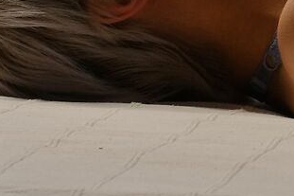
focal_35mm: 510
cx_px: 872
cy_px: -368
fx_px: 4163
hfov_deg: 3.9
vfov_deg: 2.7
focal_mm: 44.1
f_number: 8
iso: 160
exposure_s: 1/250
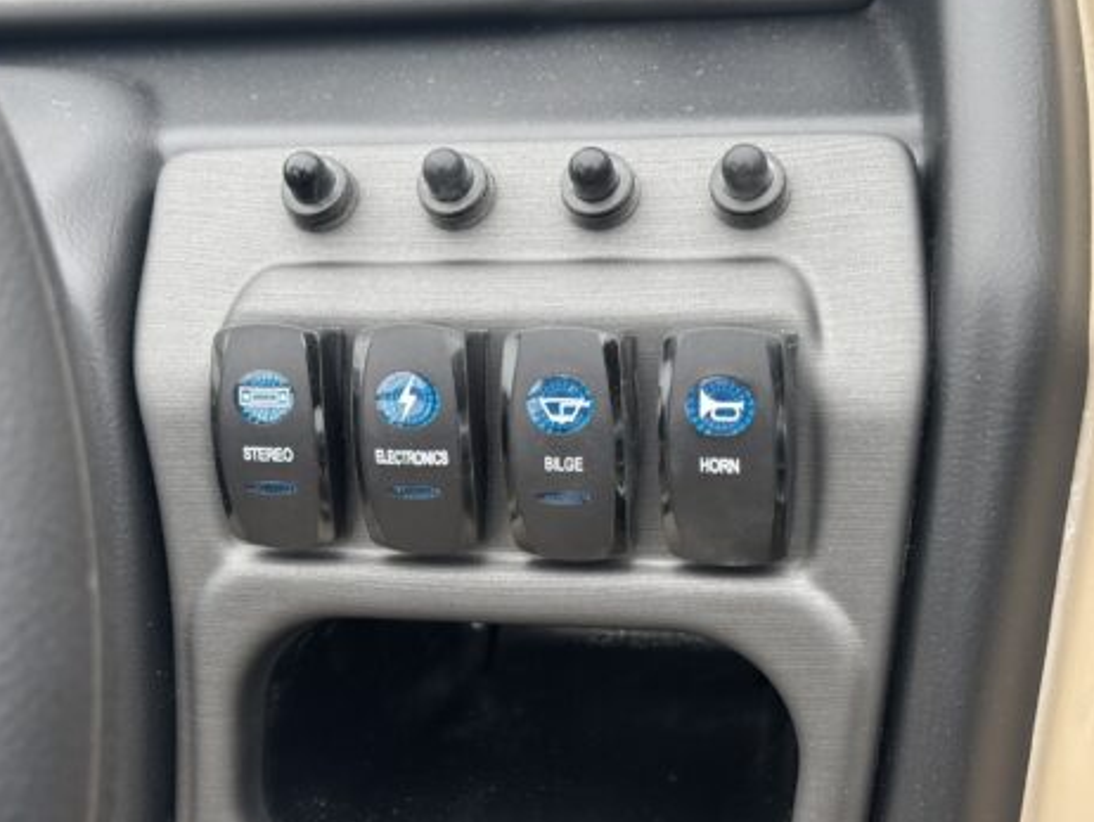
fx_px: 1897
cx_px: 532
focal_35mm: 60
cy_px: 443
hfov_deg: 32.2
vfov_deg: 24.4
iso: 50
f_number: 1.6
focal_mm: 5.96
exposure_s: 1/116
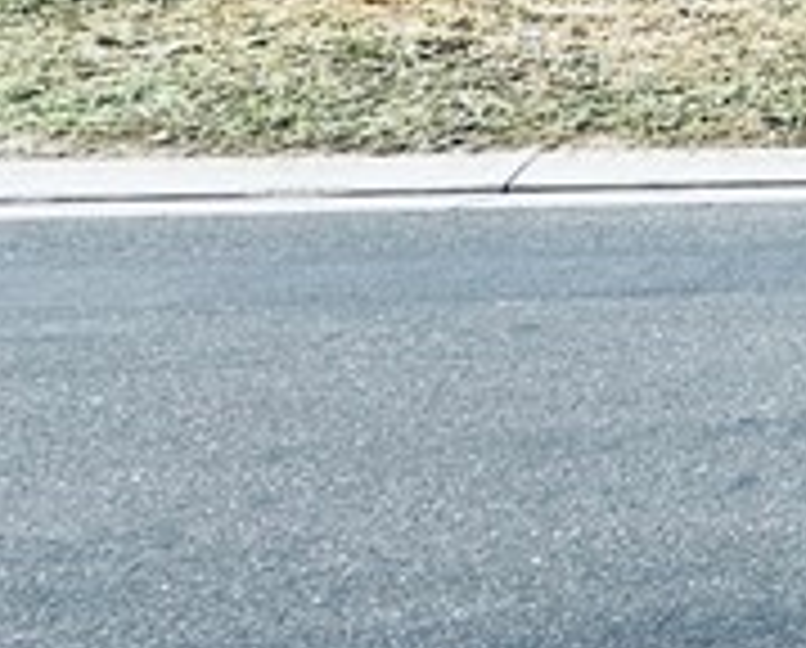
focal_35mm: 78
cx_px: 1837
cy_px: -14
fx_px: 1865
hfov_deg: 15.6
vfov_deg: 19.1
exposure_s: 1/619
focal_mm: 2.22
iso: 40
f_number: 2.2
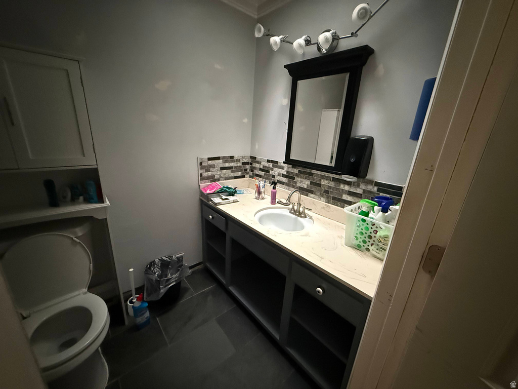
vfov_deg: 85.7
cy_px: 194
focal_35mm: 14
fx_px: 209
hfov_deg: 102.1
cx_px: 259
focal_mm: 2.22
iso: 1000
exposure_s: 1/40
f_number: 2.2
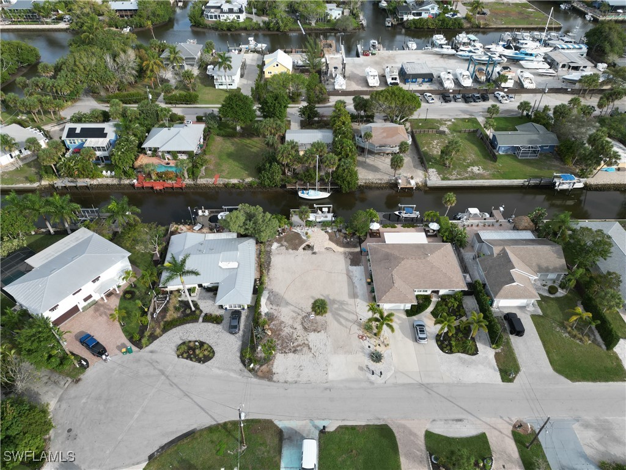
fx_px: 434
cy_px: 235
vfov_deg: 56.8
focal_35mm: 24
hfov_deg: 71.6
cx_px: 313
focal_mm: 6.72
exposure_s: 1/1500
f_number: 1.7
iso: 120
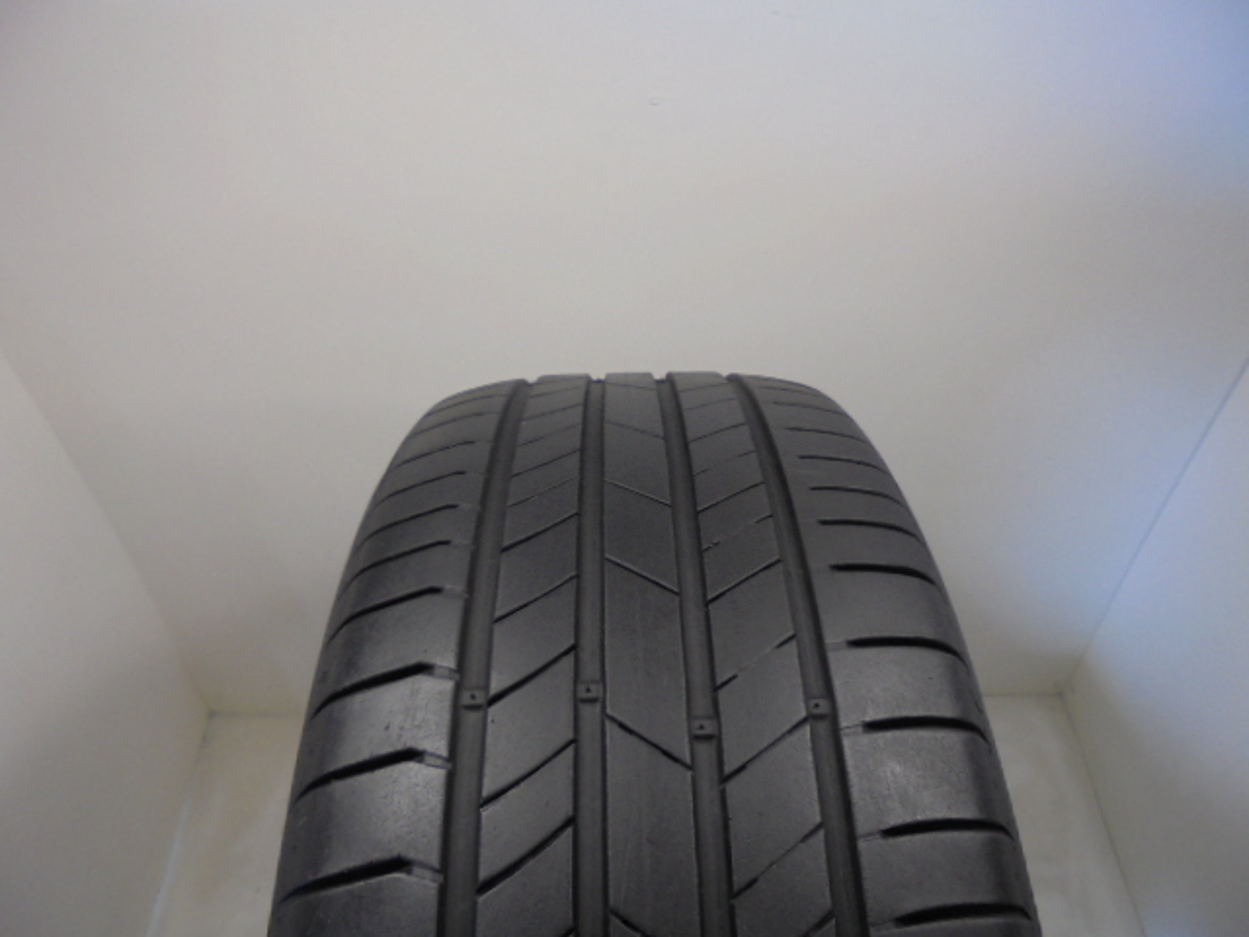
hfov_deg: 67.3
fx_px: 938
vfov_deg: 53.1
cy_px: 468
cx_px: 624
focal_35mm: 26
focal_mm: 4.6
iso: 100
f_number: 3.5
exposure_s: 1/40
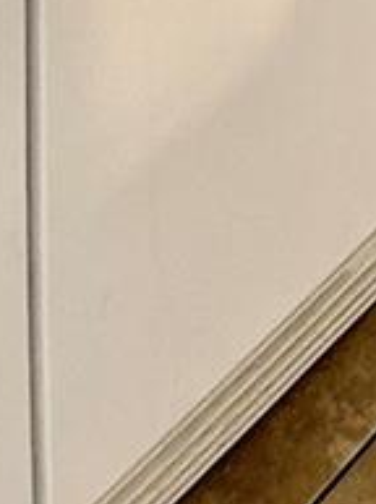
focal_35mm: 162
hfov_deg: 8.4
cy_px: -958
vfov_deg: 9.7
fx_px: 2354
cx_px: 885
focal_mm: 5.1
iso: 250
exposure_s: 1/60
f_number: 1.6
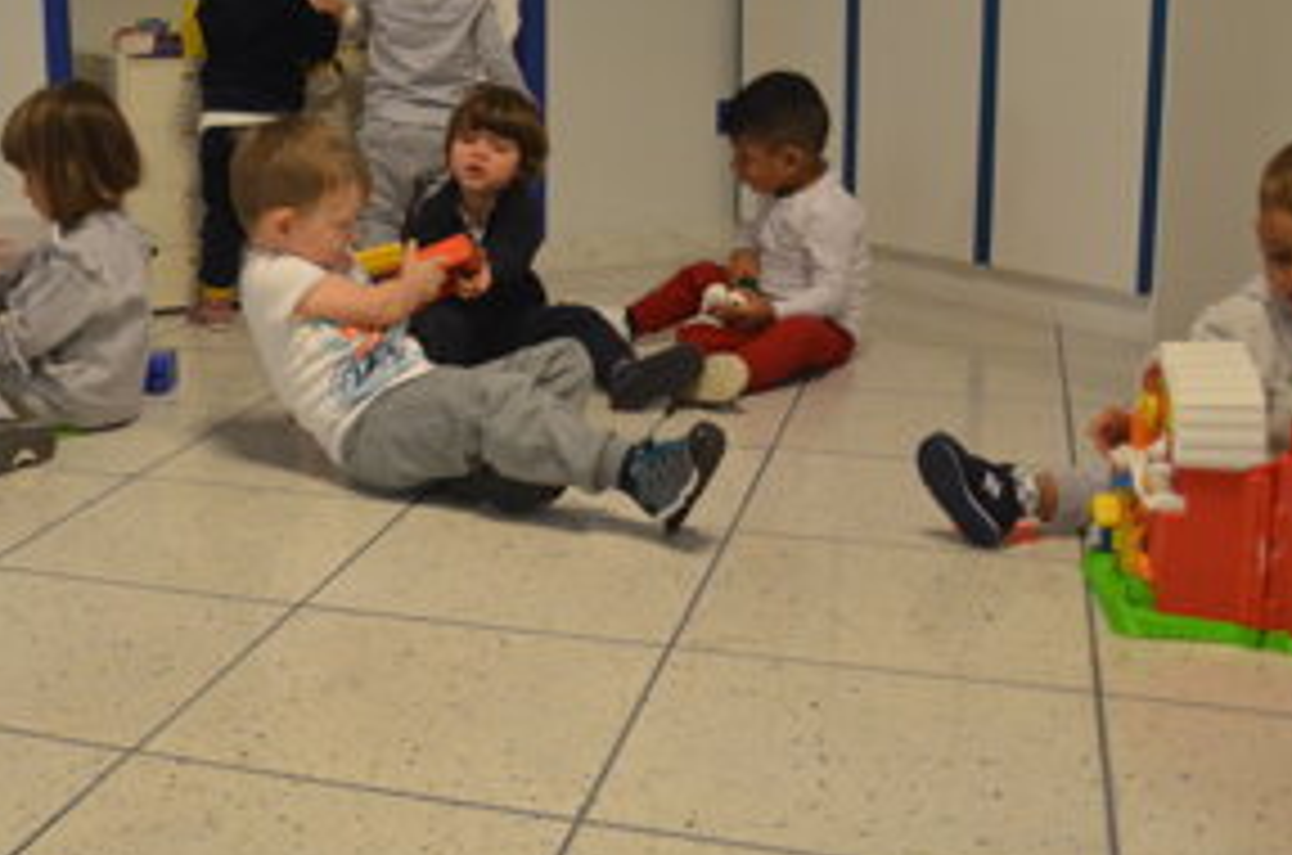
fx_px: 1719
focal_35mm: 48
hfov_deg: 39.1
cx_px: 207
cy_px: 236
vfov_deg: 27.6
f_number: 3.5
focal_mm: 18
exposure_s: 1/125
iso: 1250
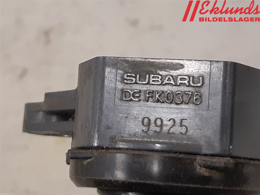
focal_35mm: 26
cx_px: 130
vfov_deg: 53.1
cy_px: 98
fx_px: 195
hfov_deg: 67.3
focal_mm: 3.93
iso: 200
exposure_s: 1/50
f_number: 1.7
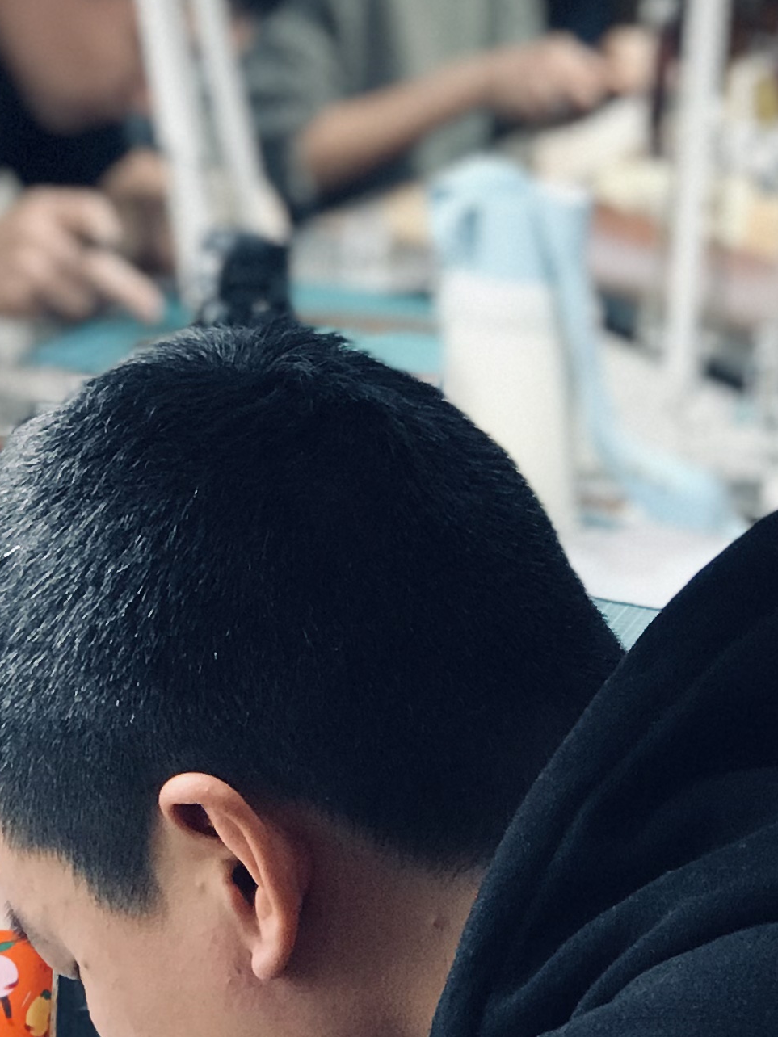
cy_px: 325
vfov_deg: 11.0
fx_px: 5364
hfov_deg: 8.3
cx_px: 56
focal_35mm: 179
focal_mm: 6.6
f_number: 2.8
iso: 80
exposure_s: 1/50
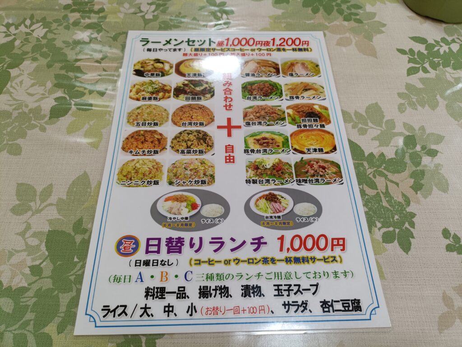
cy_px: 174
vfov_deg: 54.9
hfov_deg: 69.4
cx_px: 231
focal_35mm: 25
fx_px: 334
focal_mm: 4.7
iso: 200
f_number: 1.7
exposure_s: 1/60
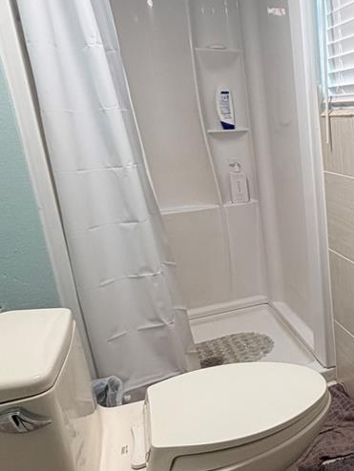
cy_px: 254
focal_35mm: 34
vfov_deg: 53.9
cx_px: 384
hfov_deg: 36.0
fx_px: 463
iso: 160
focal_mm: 2.22
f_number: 2.2
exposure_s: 1/120
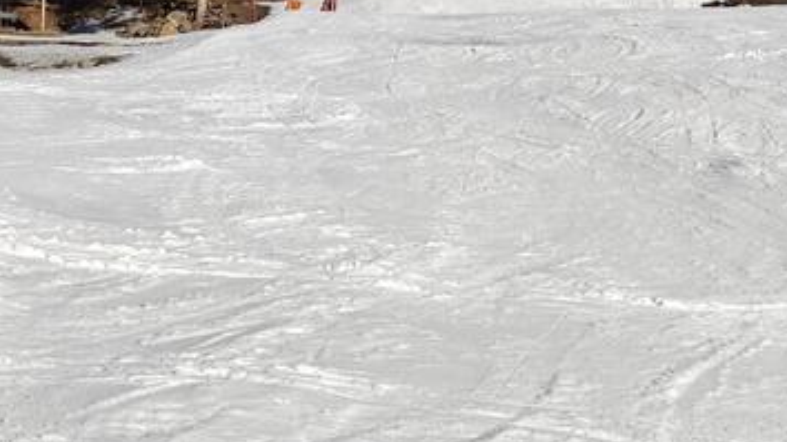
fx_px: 1523
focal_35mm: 73
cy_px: -88
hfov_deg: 28.6
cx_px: 574
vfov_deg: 15.9
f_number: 1.6
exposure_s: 1/2972
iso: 50
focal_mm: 6.06
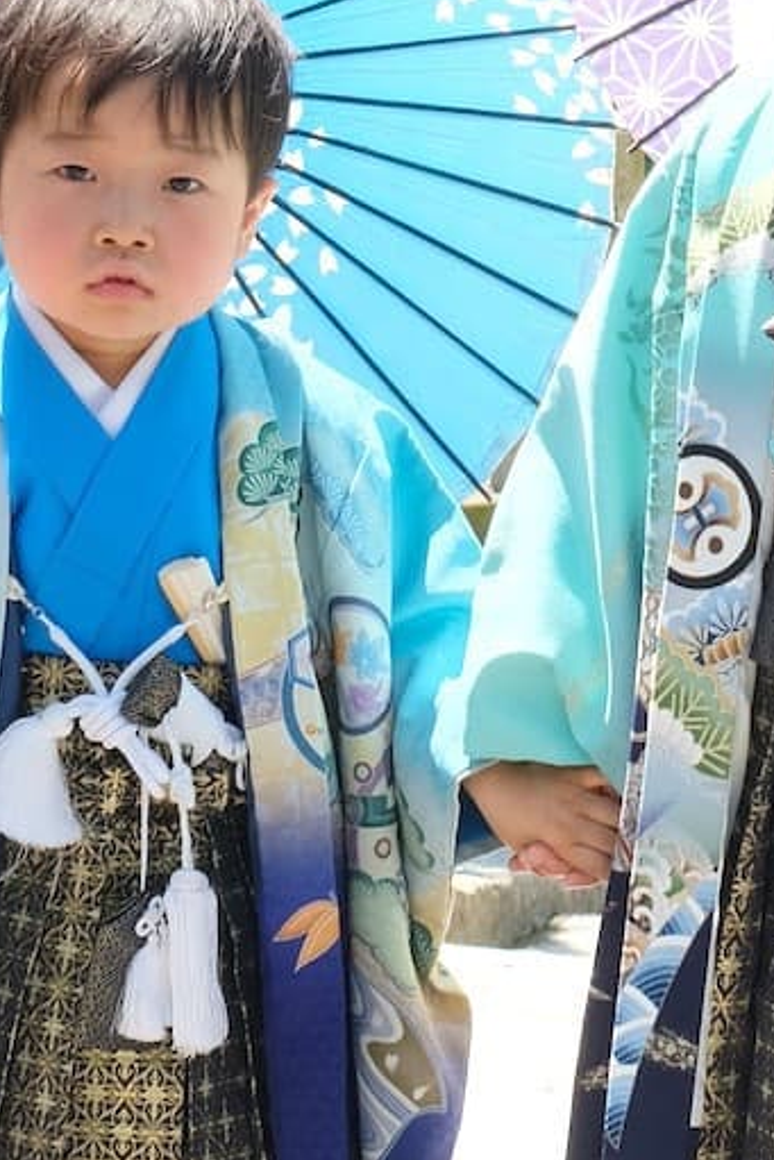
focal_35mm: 180
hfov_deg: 7.6
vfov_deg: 11.3
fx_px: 5801
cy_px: -50
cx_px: 633
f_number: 9
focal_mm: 30.8
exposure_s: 1/200
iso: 800
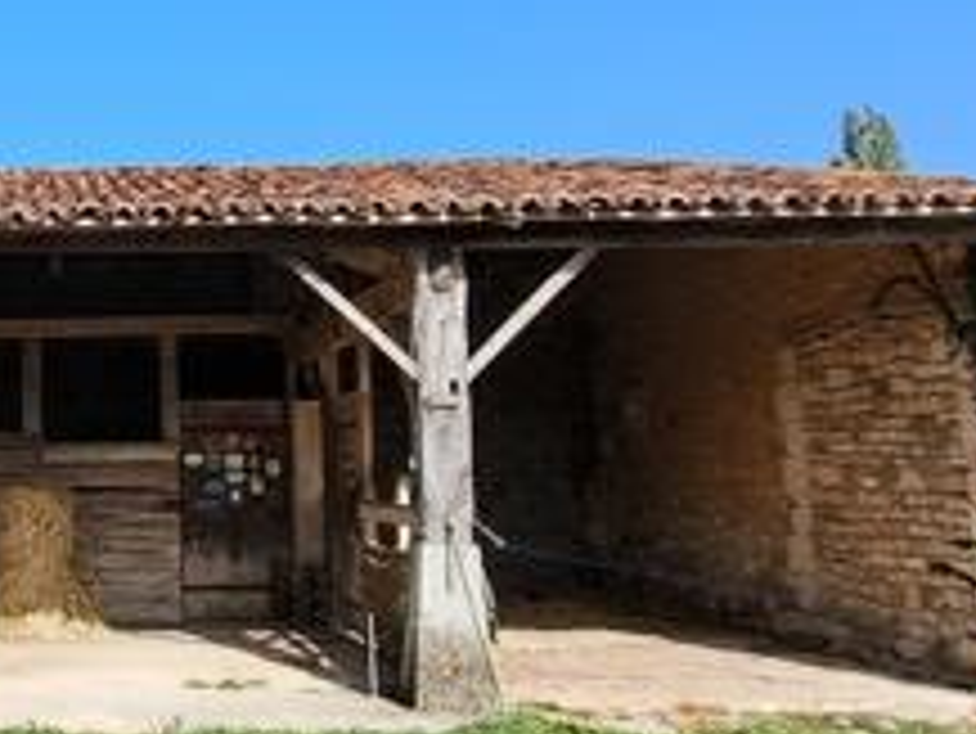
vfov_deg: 30.2
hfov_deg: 35.2
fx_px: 1354
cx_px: -40
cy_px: 302
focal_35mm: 48
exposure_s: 1/734
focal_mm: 1.74
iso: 50
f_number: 2.2
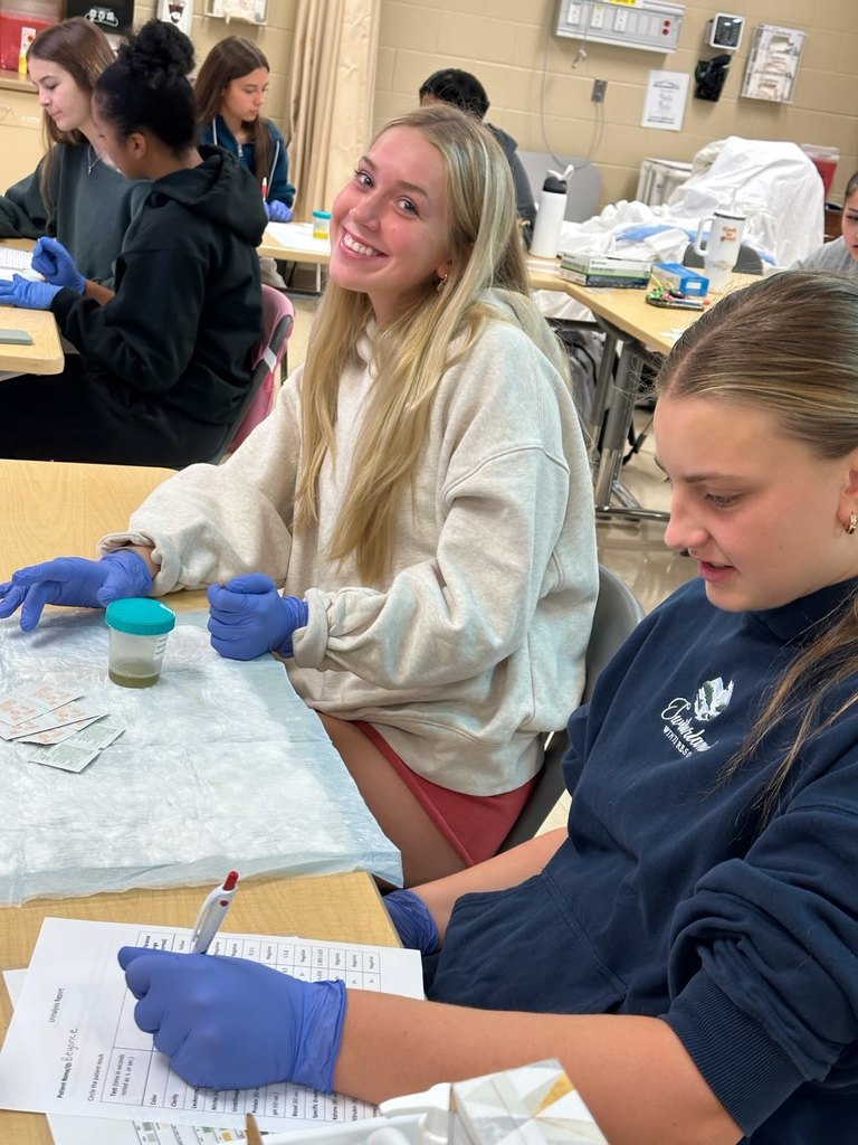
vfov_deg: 39.7
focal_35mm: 48
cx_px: 429
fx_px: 1586
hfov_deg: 30.3
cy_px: 572
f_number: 1.78
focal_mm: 6.86
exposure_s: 1/60
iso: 64
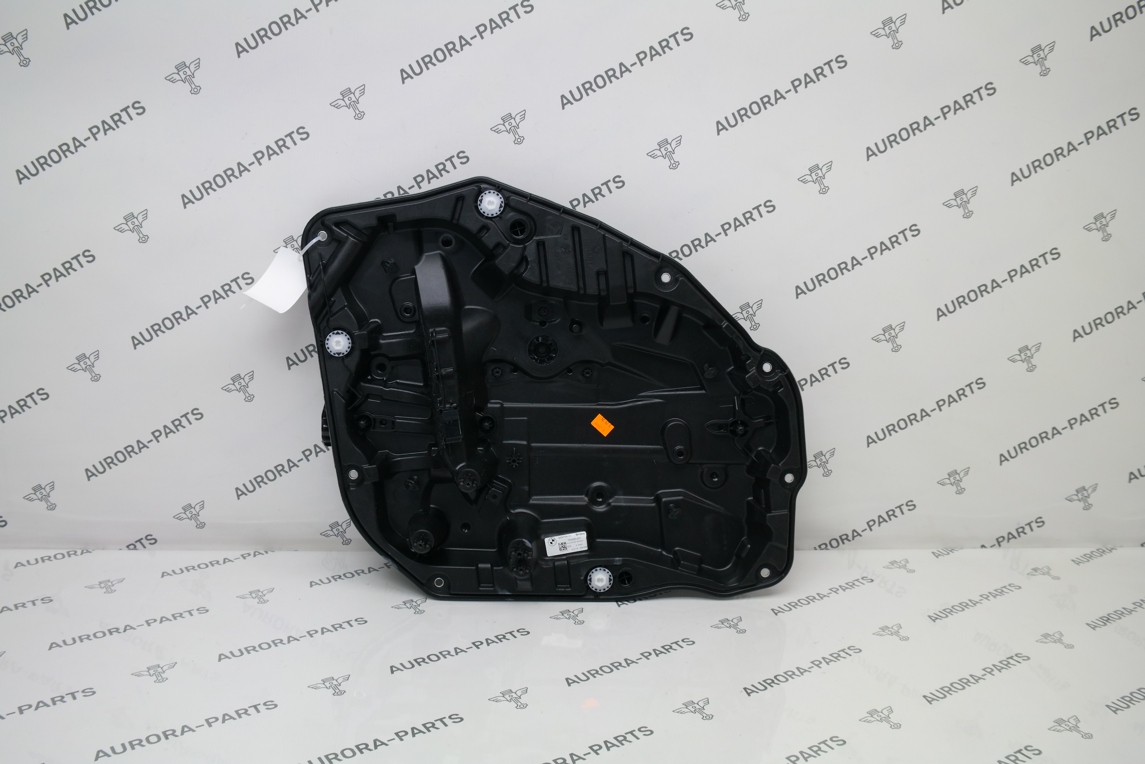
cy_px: 382
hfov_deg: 44.5
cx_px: 572
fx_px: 1399
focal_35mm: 44
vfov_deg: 30.5
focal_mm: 29
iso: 400
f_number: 7.1
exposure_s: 1/50
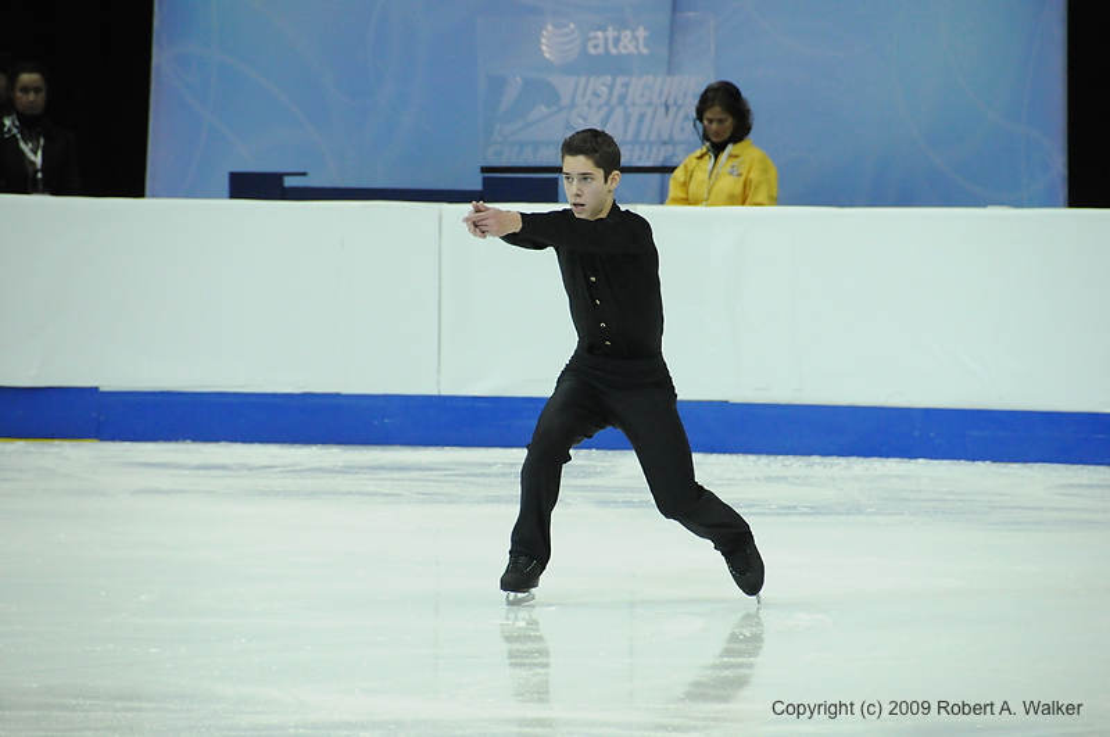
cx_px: 555
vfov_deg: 4.6
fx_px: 9237
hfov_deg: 6.9
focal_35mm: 300
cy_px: 368
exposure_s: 1/800
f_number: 5.6
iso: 3200
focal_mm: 200
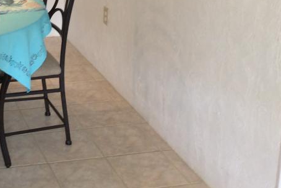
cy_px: -8
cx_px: -12
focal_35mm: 75
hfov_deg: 25.4
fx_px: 586
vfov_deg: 17.7
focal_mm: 3.3
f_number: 2.4
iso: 50
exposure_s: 1/24
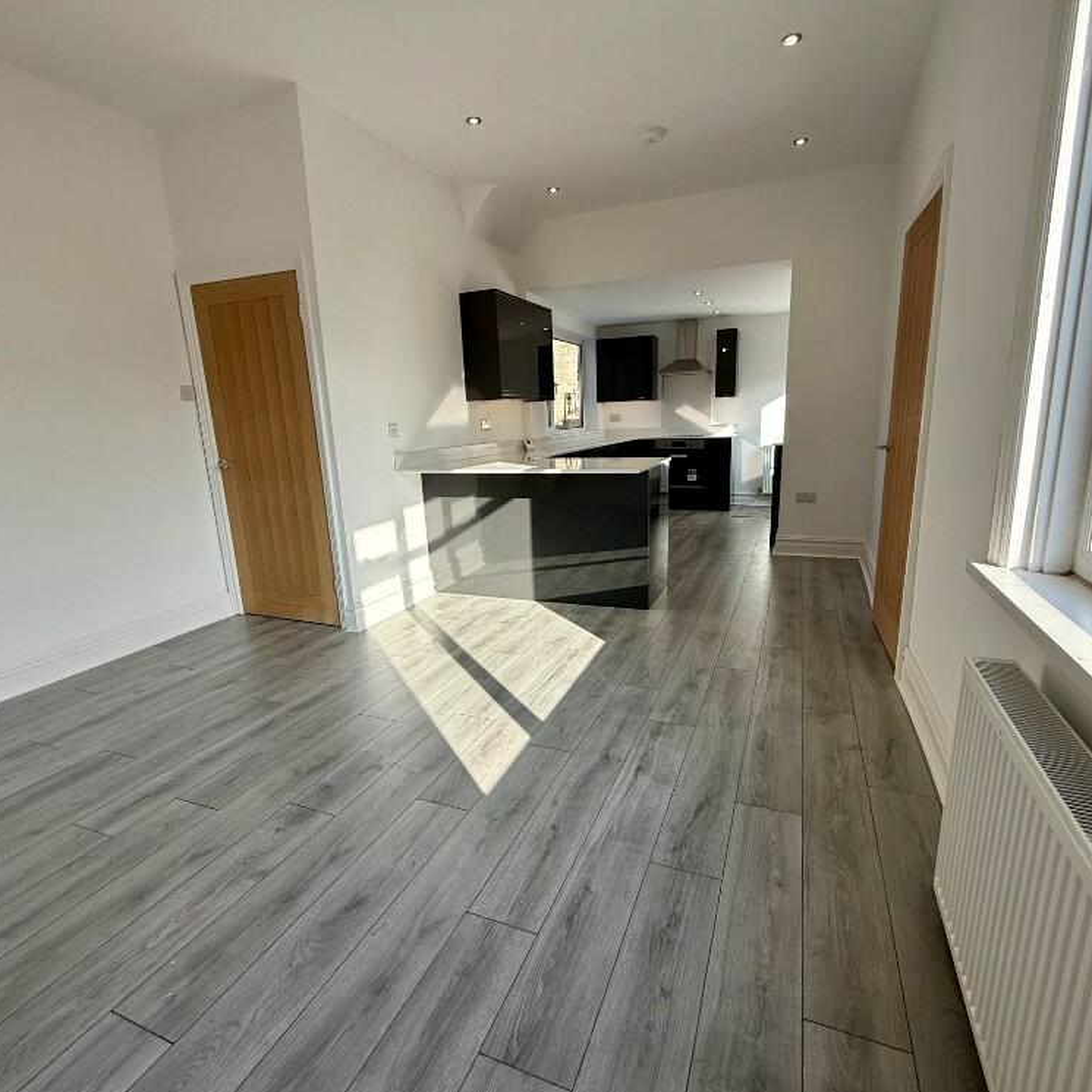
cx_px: 556
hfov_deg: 84.0
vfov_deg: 84.0
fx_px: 607
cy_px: 551
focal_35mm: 17
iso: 64
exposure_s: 1/545
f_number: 2.2
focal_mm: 2.22
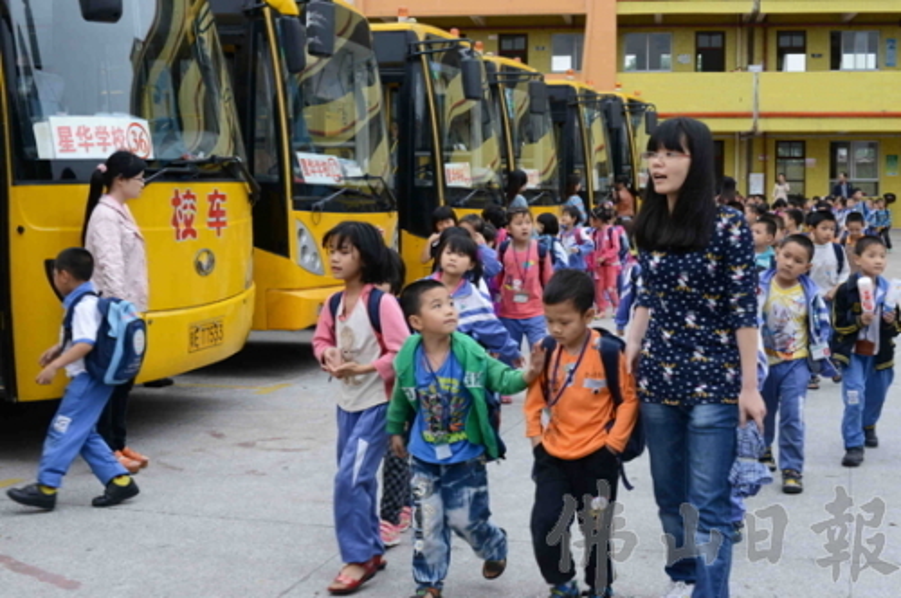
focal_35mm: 50
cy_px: 299
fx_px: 1250
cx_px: 450
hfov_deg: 39.6
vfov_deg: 26.9
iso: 800
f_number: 13
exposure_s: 1/125
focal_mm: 50
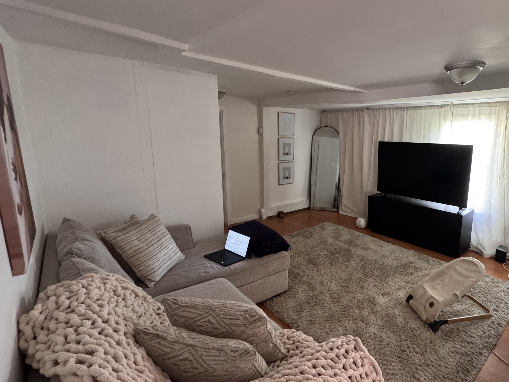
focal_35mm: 19
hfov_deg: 82.5
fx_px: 279
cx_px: 328
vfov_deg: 68.7
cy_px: 189
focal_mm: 2.22
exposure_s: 1/60
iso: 800
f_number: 2.2
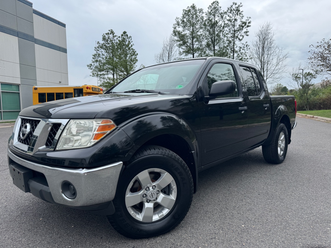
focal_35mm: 24
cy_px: 124
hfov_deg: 71.6
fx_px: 229
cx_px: 166
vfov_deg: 56.8
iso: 80
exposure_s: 1/1524
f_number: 1.78
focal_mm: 6.76
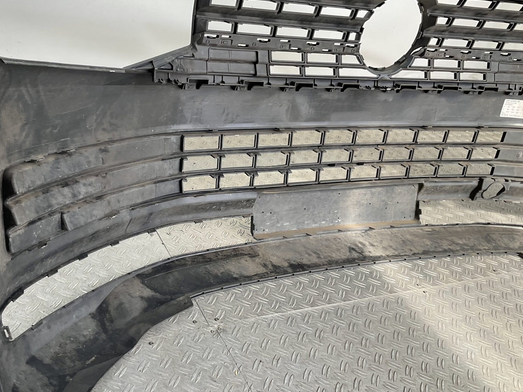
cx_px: 202
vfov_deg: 36.8
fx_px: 589
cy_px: 197
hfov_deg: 47.5
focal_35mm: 39
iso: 20
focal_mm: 3
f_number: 1.8
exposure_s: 1/120
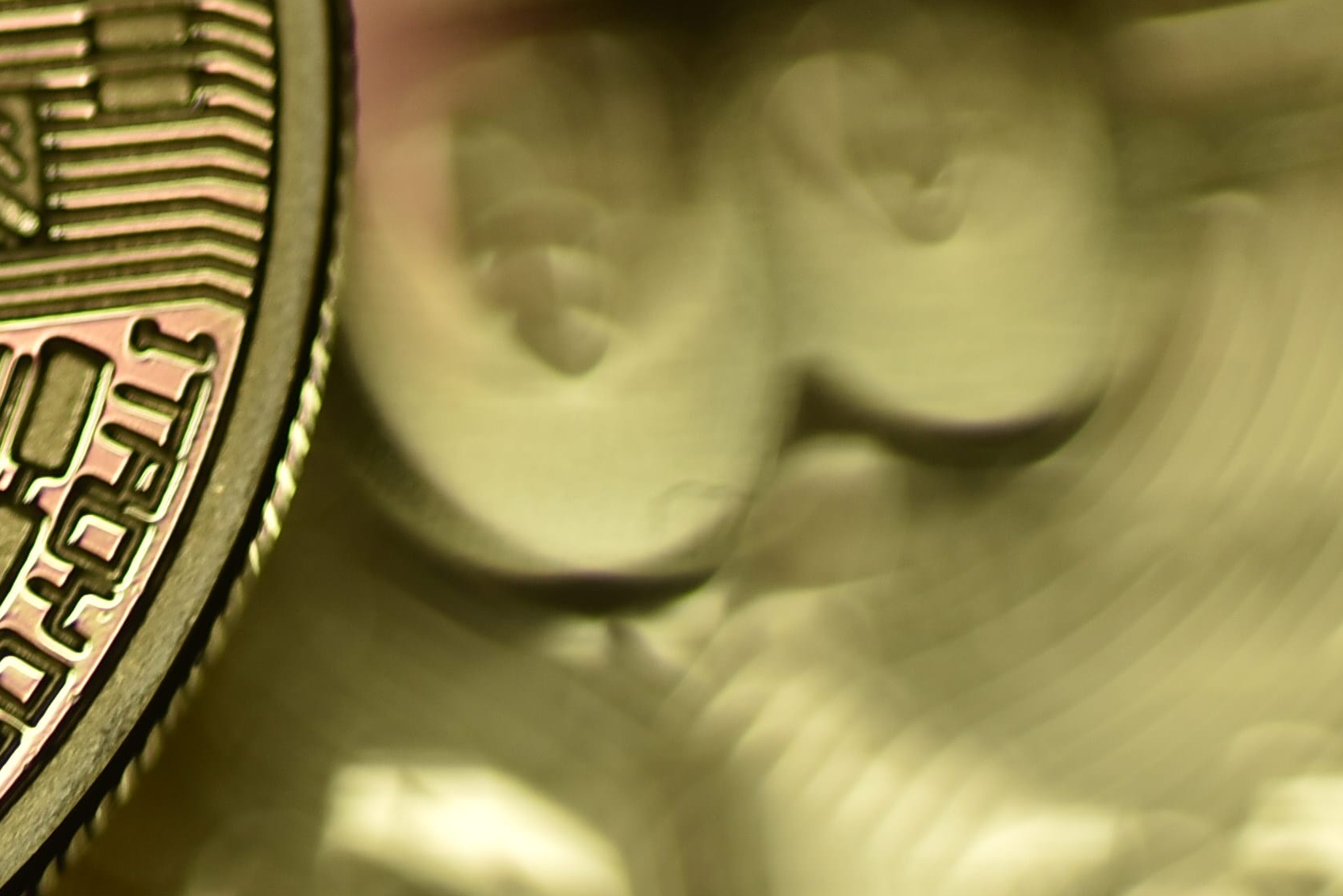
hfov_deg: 5.5
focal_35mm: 373
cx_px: -758
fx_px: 13920
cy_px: 376
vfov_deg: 3.7
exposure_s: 1/250
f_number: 4
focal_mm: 105
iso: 200
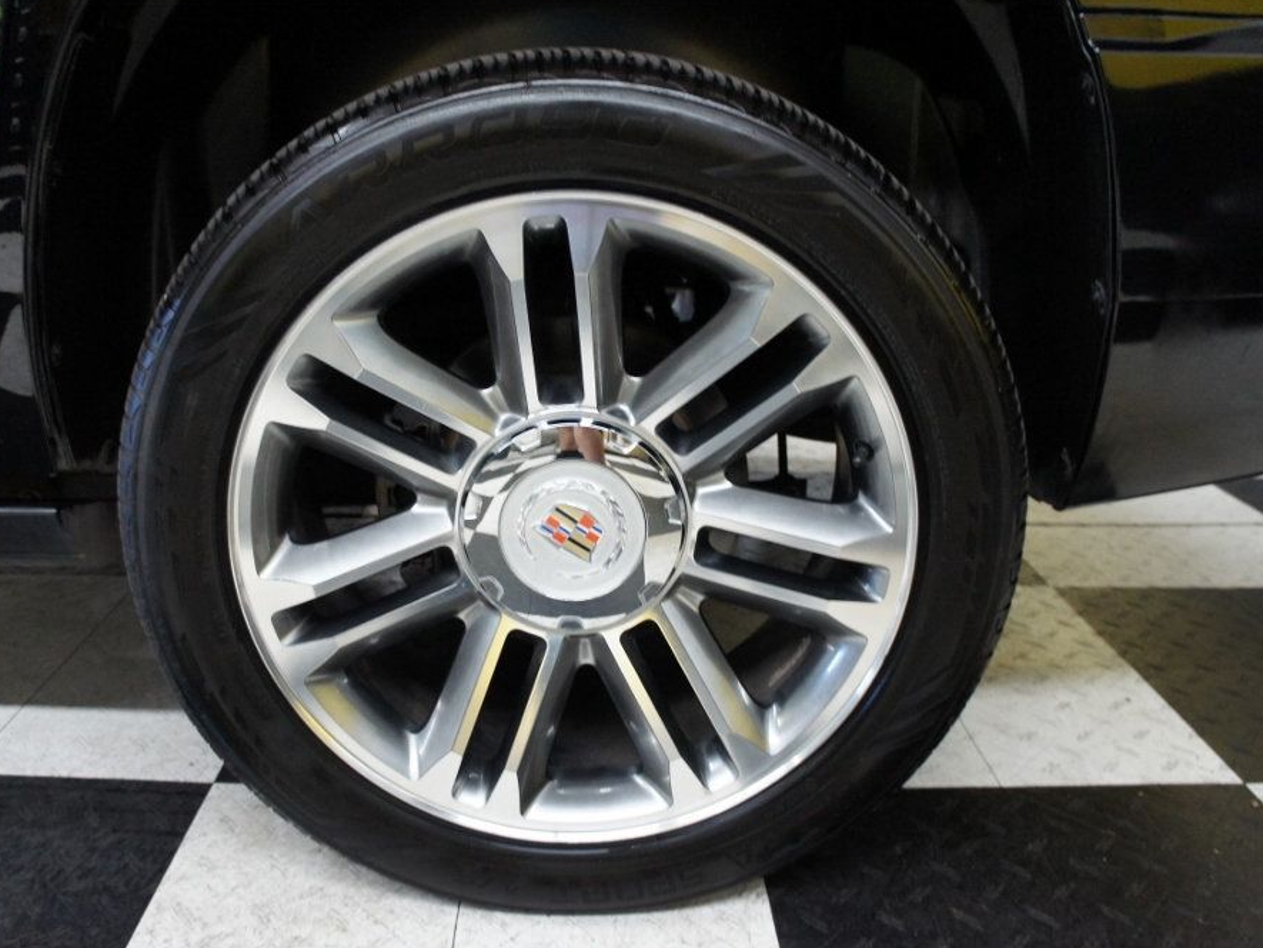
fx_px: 1095
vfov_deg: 46.8
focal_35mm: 30
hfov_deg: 59.9
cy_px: 466
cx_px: 599
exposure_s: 1/60
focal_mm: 18
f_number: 3.5
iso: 1600
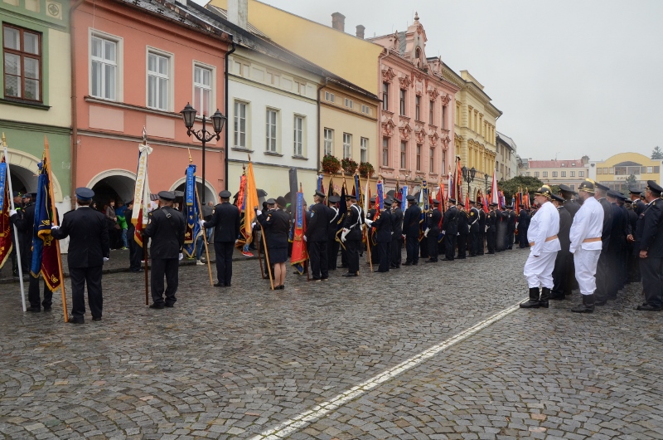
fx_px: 579
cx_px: 332
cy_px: 220
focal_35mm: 32
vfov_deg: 41.5
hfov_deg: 59.6
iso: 1000
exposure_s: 1/640
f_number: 8
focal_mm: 21
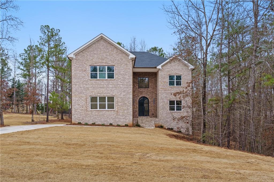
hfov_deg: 63.7
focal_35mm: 29
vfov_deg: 44.9
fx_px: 221
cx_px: 137
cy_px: 91
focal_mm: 29
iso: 1250
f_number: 5.6
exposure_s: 1/800
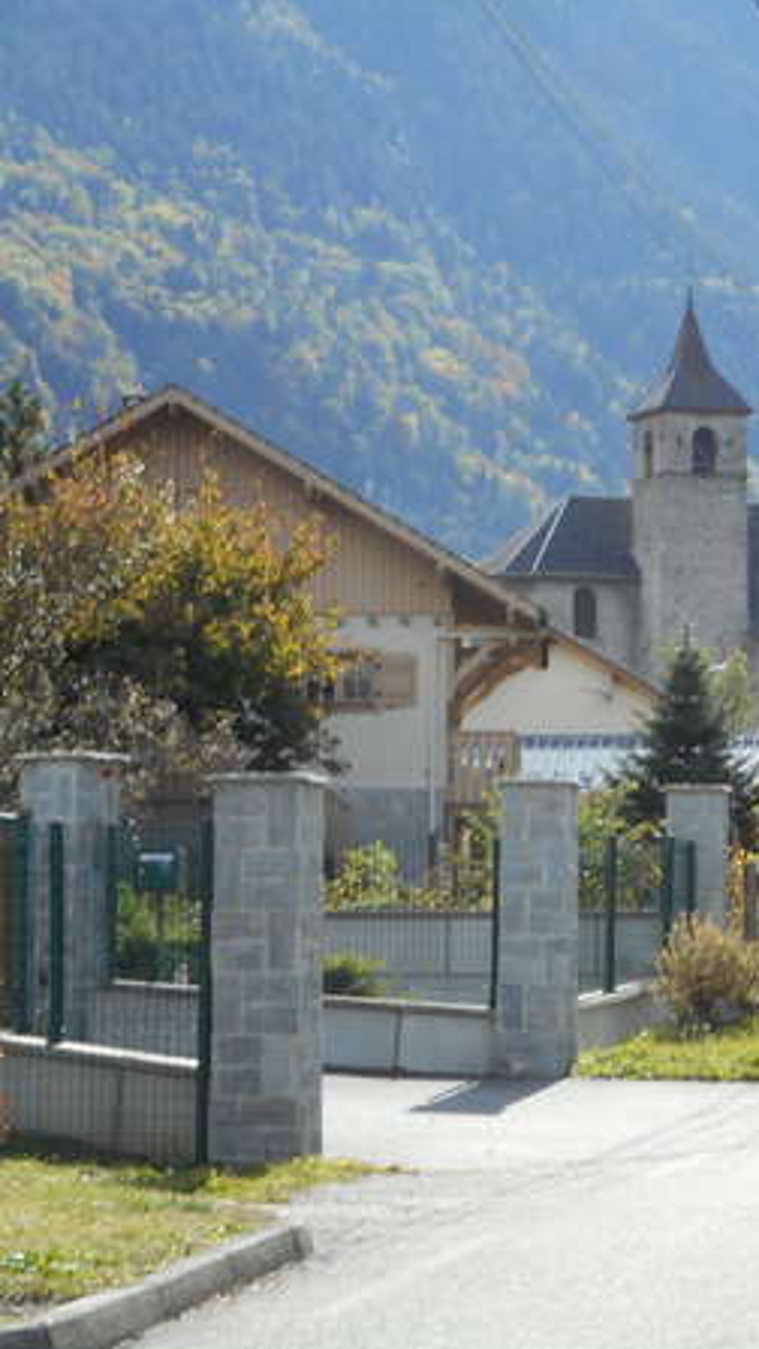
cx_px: 807
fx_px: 4651
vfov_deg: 16.5
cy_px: 674
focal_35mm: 130
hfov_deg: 9.3
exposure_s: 1/160
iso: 80
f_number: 5.6
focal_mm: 15.9
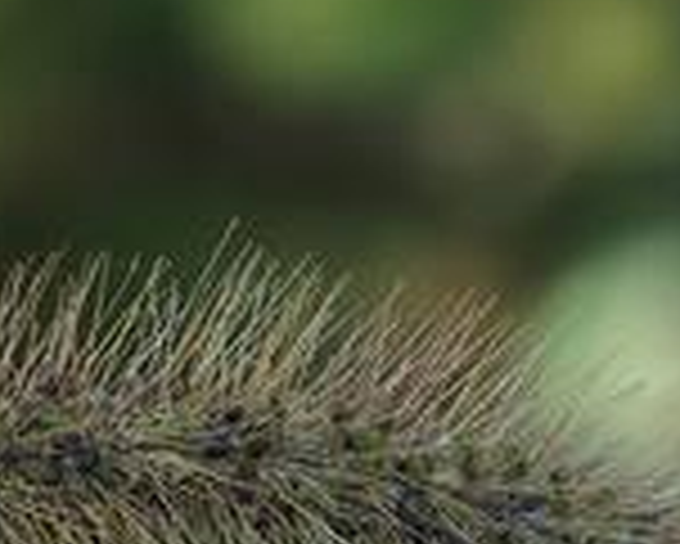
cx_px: 45
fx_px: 9687
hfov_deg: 4.0
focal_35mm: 481
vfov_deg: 3.2
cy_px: 472
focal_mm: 35
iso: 100
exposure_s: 1/250
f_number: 3.5
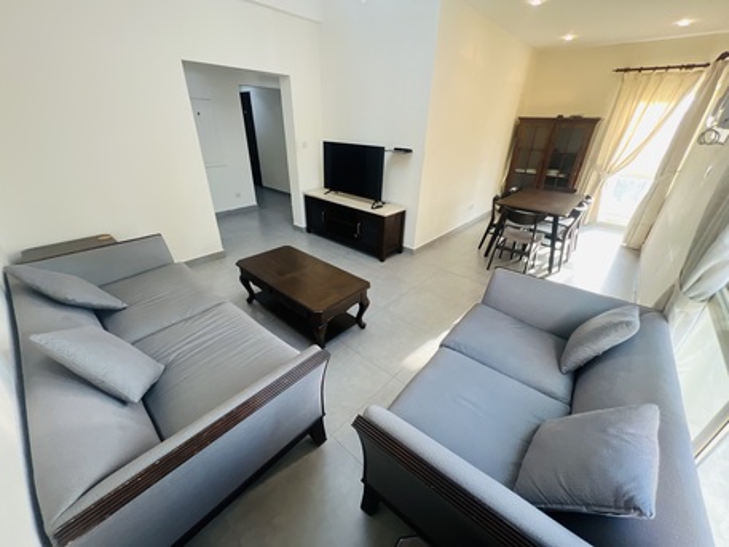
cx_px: 364
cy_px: 274
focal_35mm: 13
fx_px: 274
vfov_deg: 89.9
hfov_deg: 106.2
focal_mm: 1.57
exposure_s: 1/50
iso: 160
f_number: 1.8
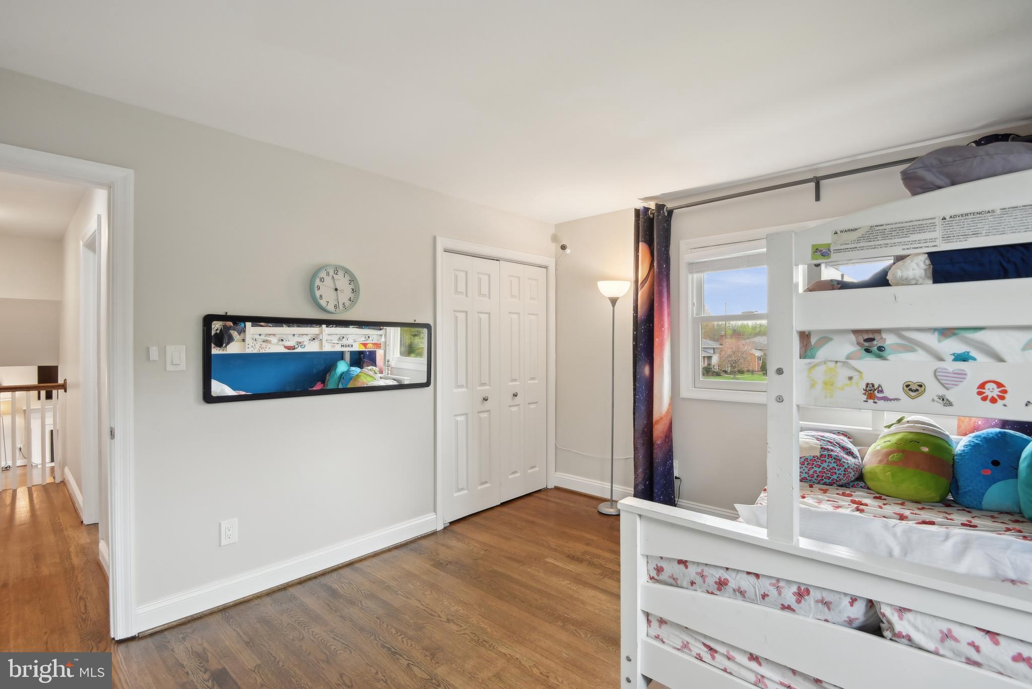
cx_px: 516
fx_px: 459
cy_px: 344
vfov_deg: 73.8
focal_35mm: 16
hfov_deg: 96.7
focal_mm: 16
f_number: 8
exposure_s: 1/6
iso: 400
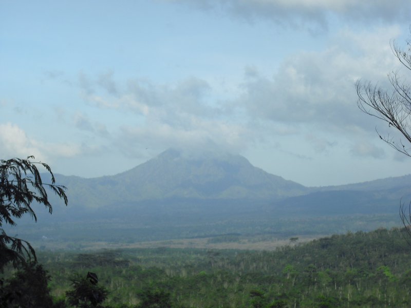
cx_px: 206
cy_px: 154
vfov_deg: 15.9
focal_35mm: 93
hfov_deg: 21.1
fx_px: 1104
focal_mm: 15.3
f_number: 4.7
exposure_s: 1/640
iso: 100
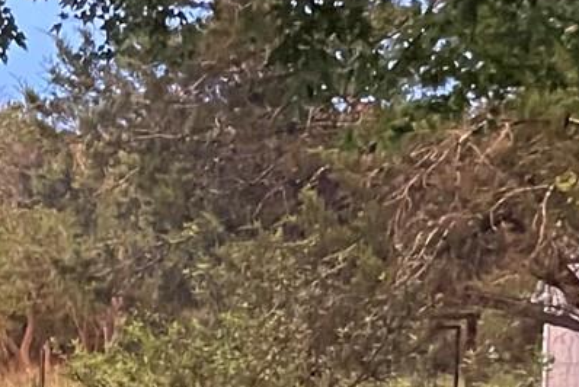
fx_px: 2237
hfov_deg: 12.6
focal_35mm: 139
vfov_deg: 9.7
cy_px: 467
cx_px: -656
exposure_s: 1/30
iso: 800
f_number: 1.6
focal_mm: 4.2
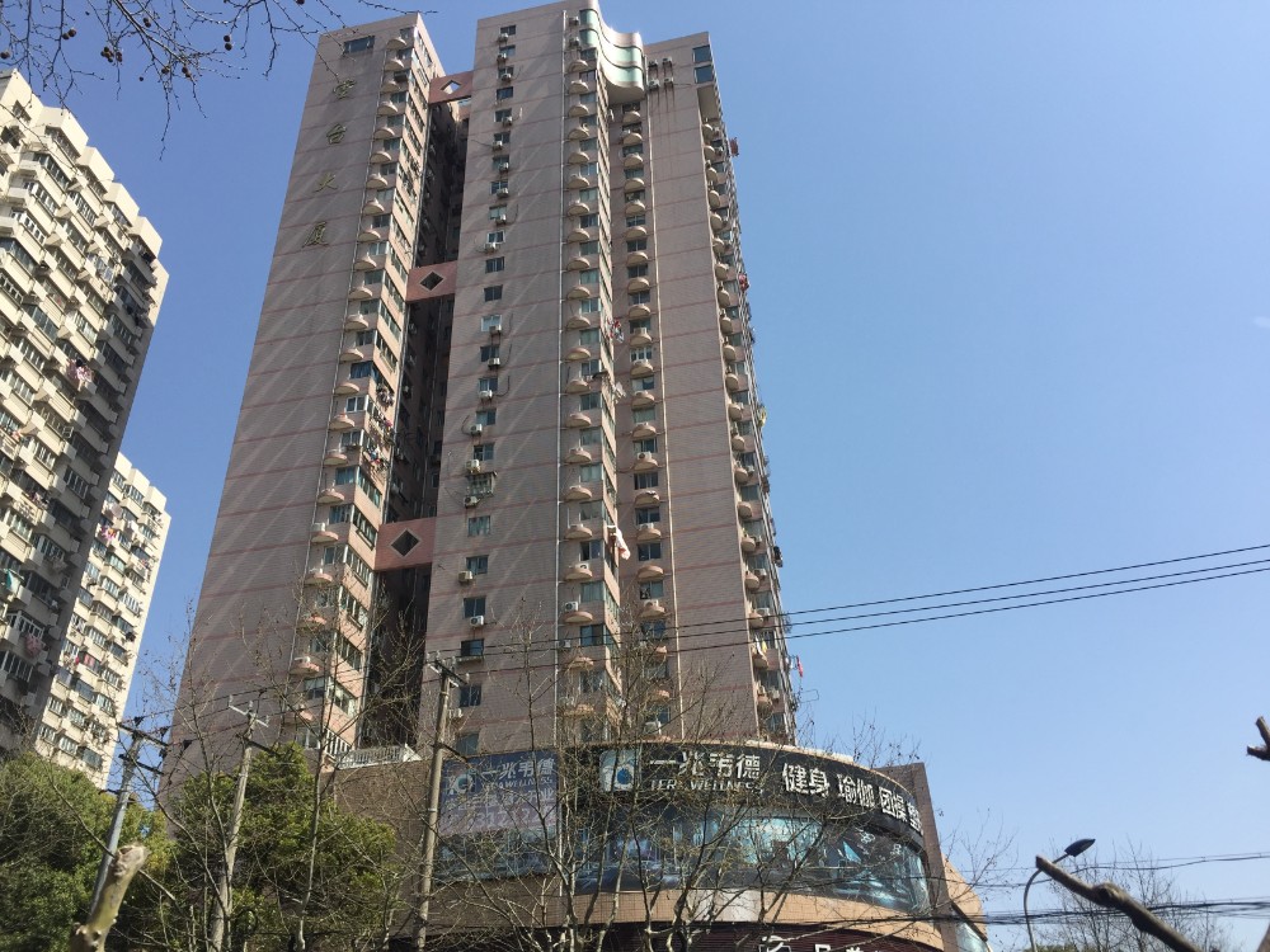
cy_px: 476
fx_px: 1064
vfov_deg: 48.2
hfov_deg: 61.7
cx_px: 635
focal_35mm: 29
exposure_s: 1/1721
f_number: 2.2
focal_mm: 4.15
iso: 32
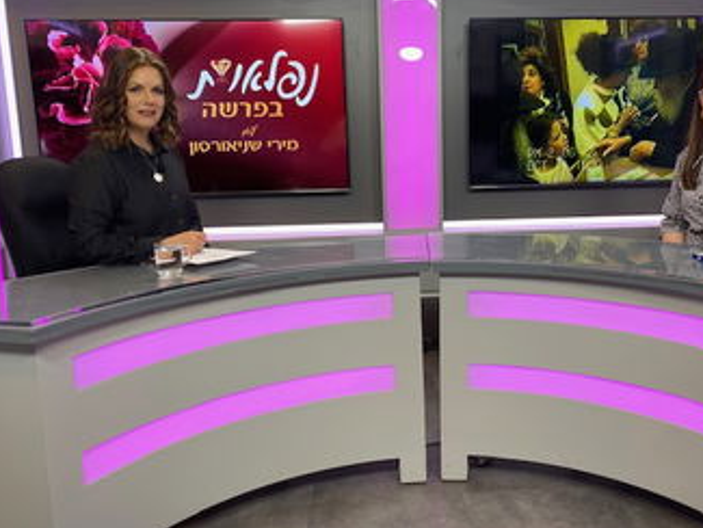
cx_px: 428
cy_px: 238
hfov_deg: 56.3
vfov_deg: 44.1
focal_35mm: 32
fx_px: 650
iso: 50
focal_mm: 4.25
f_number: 1.8
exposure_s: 1/100
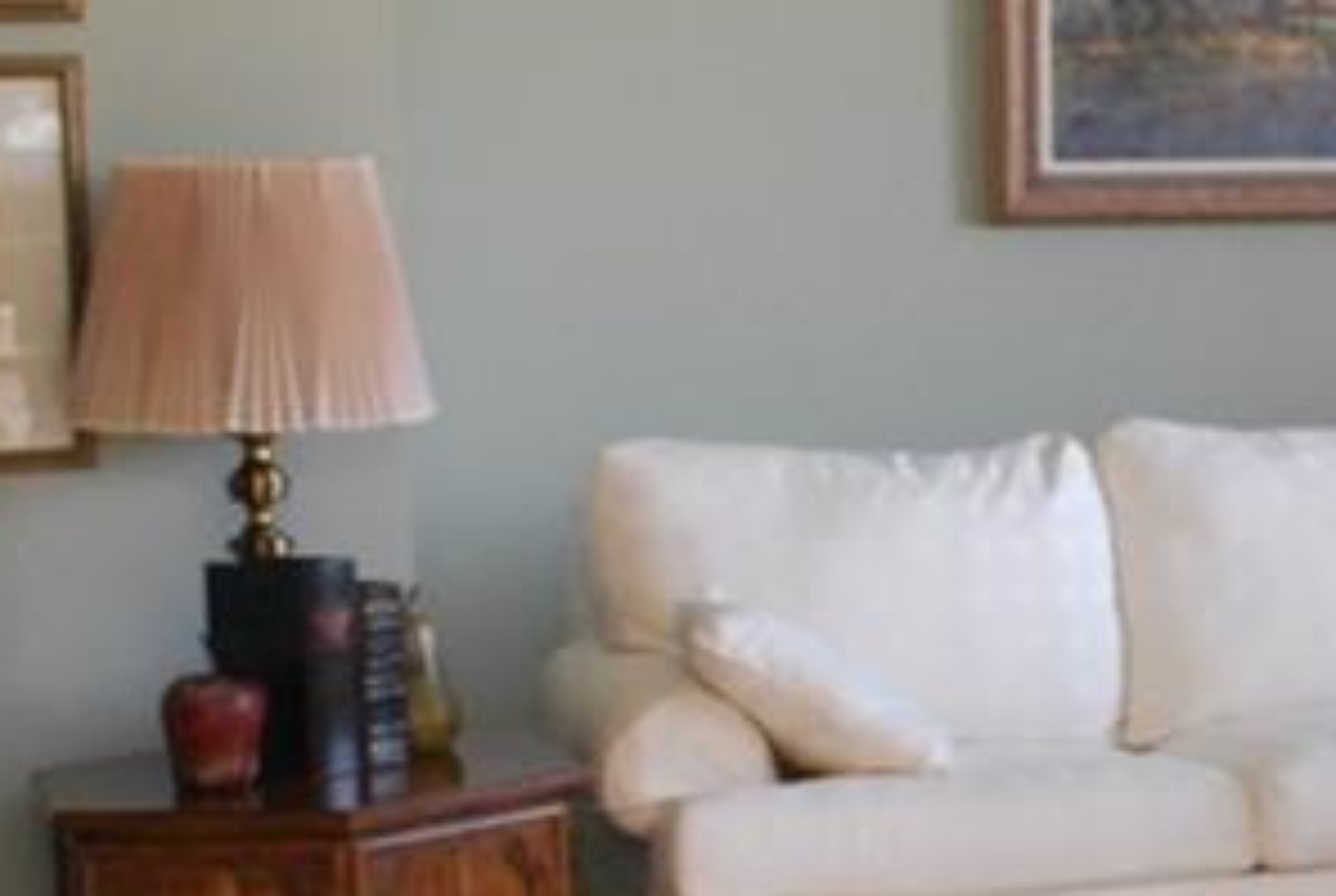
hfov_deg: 21.2
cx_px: 1314
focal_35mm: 93
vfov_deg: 14.7
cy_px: 351
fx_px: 3456
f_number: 4
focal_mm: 18
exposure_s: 1/60
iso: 1000
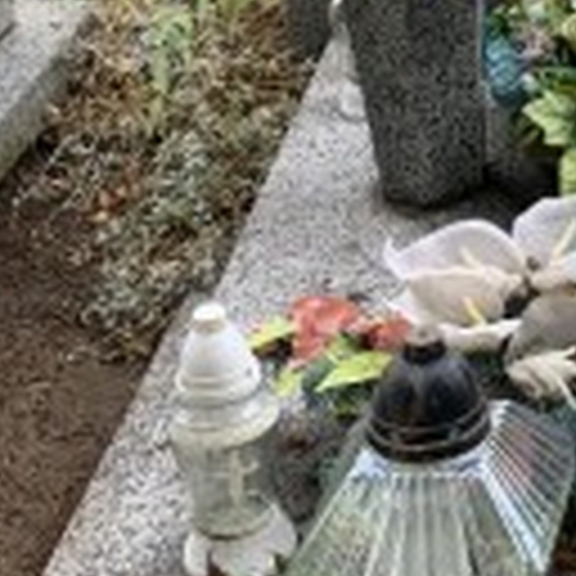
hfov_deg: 14.6
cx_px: 698
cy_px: -63
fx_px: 2165
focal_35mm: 115
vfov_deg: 14.8
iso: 25
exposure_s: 1/253
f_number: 1.8
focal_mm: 4.25
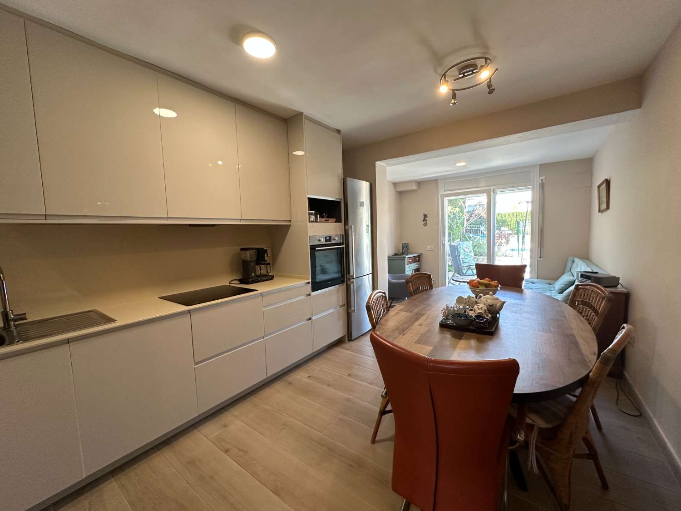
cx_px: 340
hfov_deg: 102.1
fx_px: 275
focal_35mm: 14
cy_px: 256
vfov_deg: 85.7
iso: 200
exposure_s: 1/100
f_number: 2.2
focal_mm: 2.22
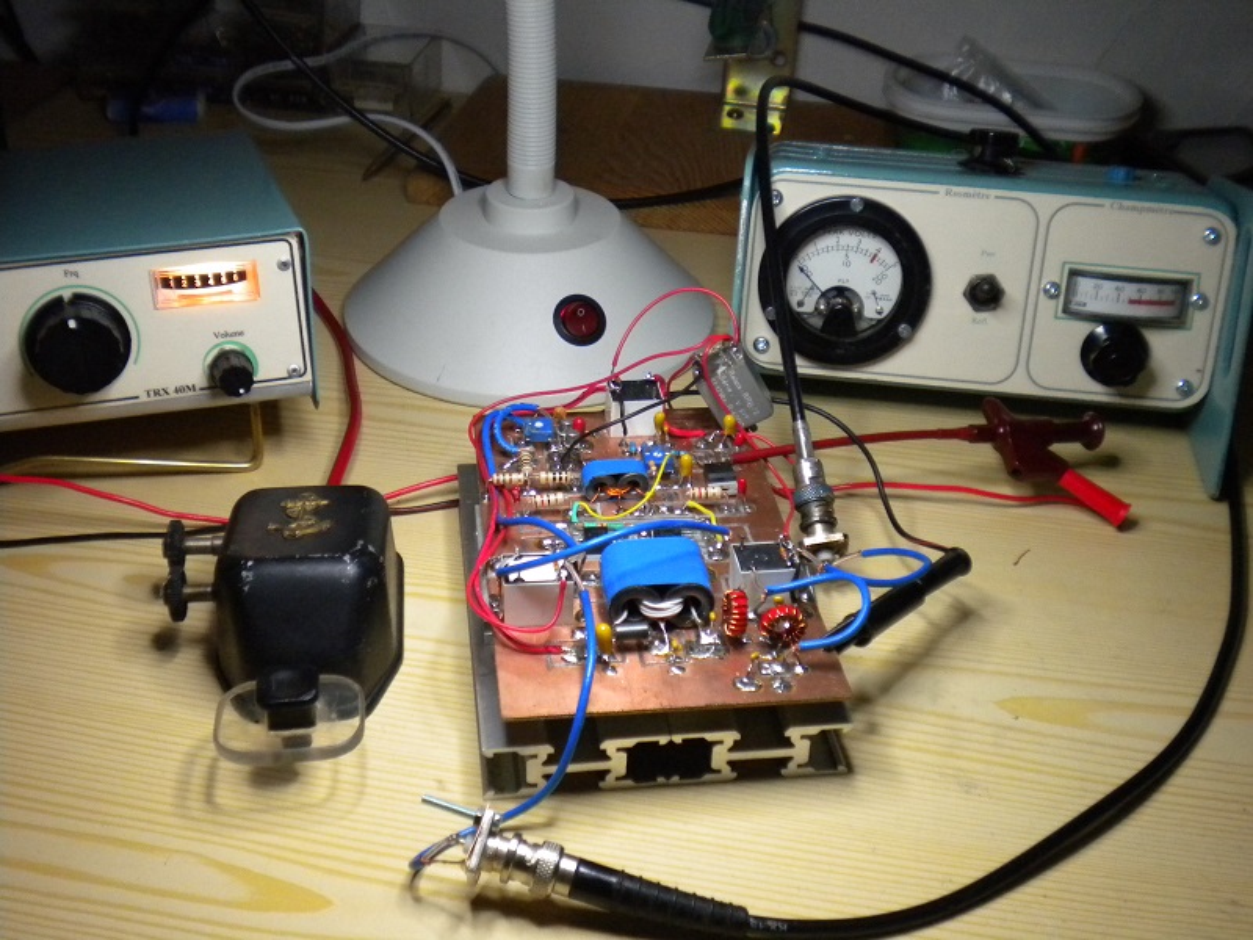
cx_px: 626
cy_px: 470
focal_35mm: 41
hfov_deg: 45.8
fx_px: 1484
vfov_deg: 35.1
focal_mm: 7.4
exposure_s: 1/35.7
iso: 400
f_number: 3.5
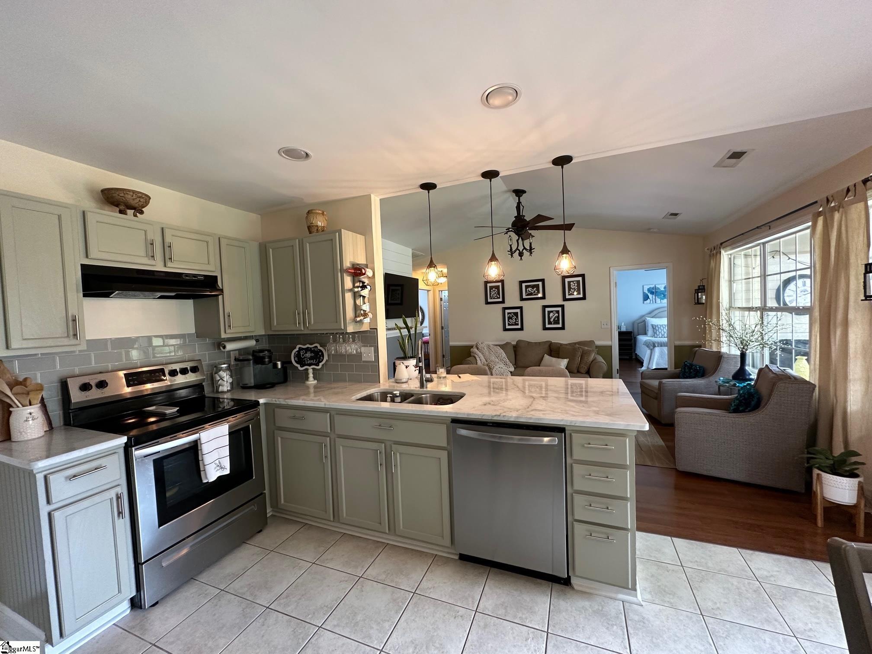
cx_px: 436
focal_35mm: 14
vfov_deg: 85.7
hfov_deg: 102.1
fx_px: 353
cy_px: 327
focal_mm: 2.22
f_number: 2.2
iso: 200
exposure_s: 1/60
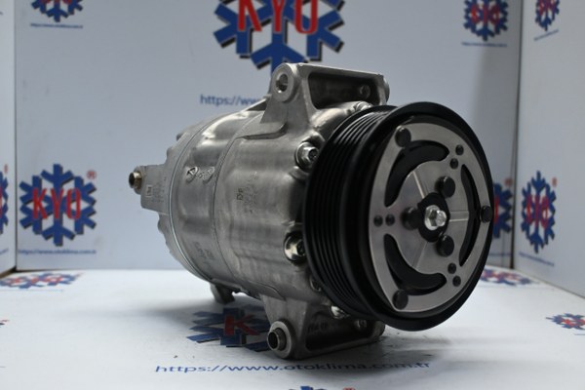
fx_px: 609
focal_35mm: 38
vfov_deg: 35.5
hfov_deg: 51.3
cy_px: 195
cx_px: 292
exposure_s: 1/125
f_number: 4.2
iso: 1250
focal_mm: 25
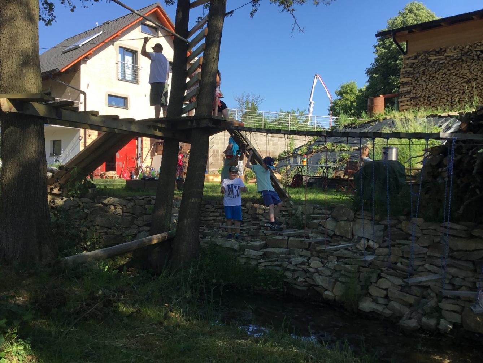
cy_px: 182
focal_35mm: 31
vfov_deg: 45.5
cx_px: 242
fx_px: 433
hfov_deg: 58.3
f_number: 2.4
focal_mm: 3.3
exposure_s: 1/622
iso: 25
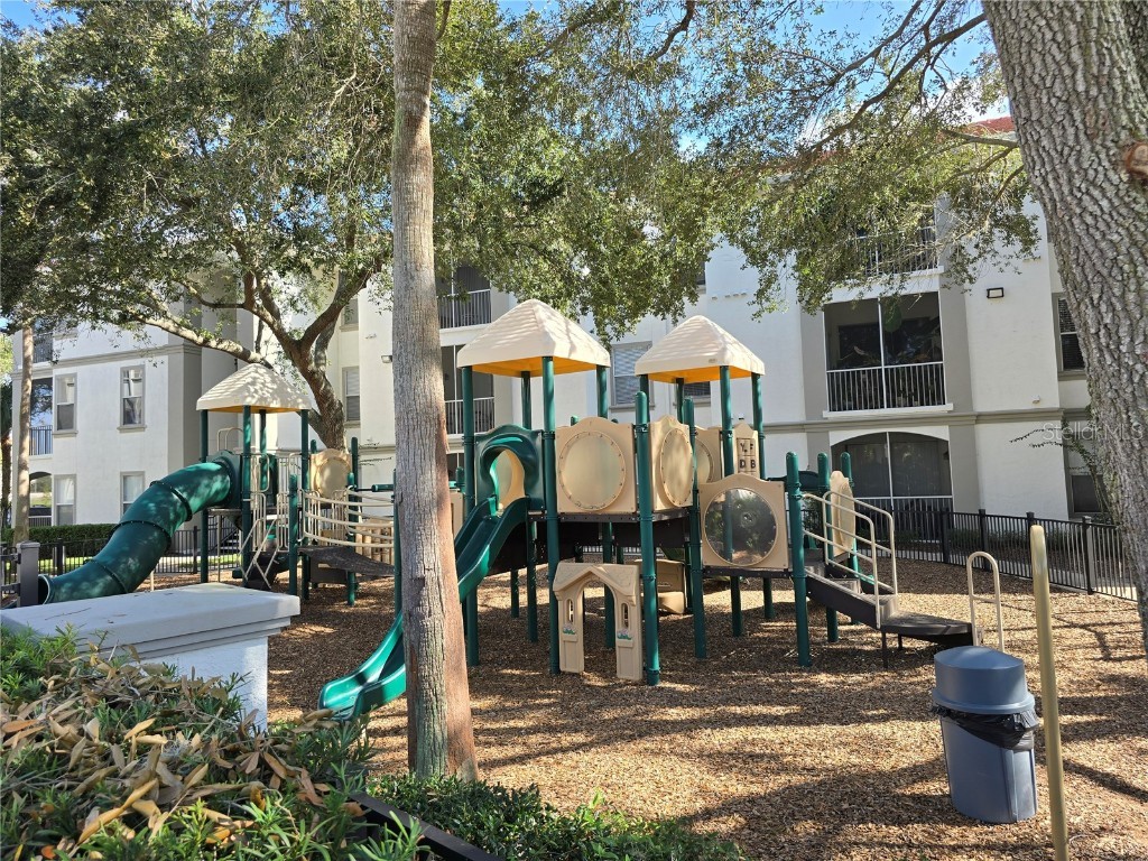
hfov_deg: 73.9
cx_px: 574
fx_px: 763
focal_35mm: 23
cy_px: 430
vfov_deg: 58.9
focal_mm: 6.3
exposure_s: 1/180
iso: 12
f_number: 1.7
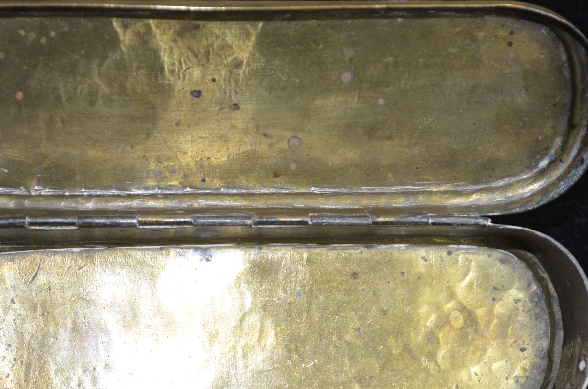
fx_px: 1646
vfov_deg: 13.5
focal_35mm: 101
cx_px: 246
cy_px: 234
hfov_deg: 20.2
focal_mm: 46
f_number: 5.3
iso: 1600
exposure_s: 1/60
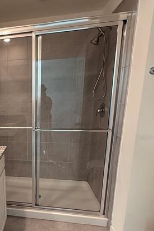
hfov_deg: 41.7
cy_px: 137
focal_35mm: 27
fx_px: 173
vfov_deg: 66.8
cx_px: 1
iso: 250
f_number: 2.2
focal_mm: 2.22
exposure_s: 1/120
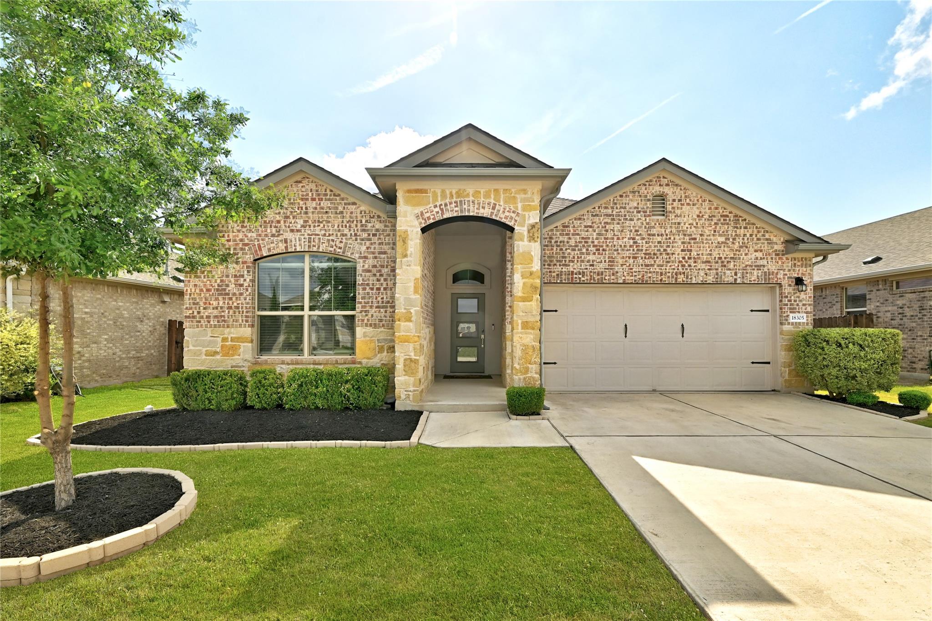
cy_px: 310
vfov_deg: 81.2
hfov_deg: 104.2
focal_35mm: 14
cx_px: 466
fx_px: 362
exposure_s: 1/320
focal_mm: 14
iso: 400
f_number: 10
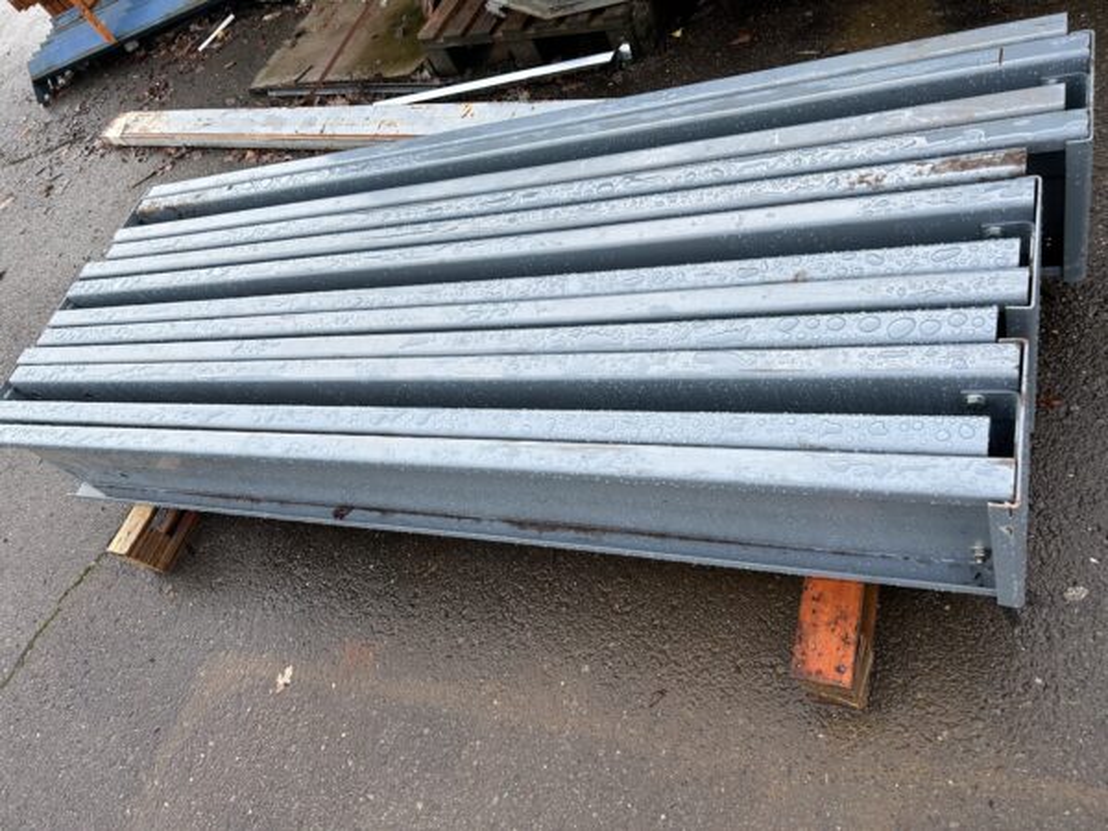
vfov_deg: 53.1
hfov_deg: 67.3
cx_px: 554
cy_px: 416
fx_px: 832
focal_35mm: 26
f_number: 1.5
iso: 50
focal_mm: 5.7
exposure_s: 1/873
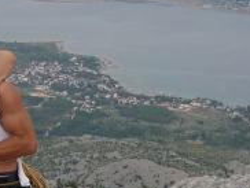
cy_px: 75
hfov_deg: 14.3
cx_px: 38
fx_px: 991
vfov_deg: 10.8
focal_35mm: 137
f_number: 3
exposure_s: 1/320
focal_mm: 6.4
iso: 80
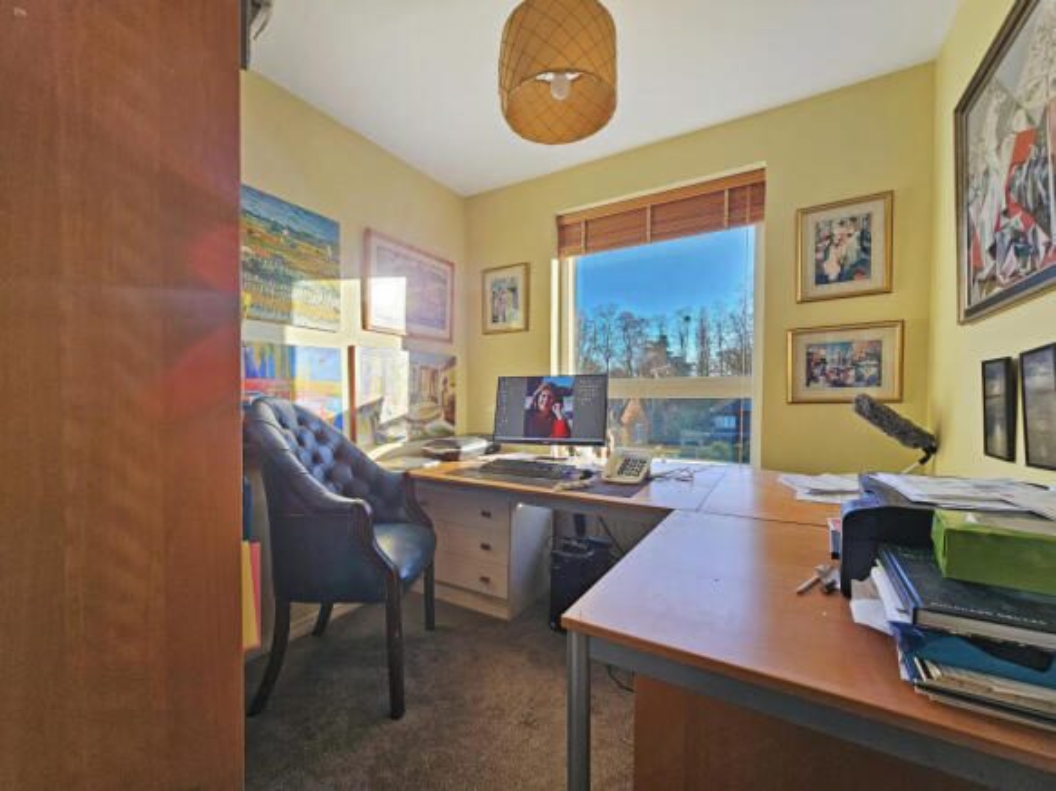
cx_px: 528
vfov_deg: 89.9
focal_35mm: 13
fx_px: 396
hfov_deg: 106.2
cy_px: 396
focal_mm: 2.2
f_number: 2.2
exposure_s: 1/139
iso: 50
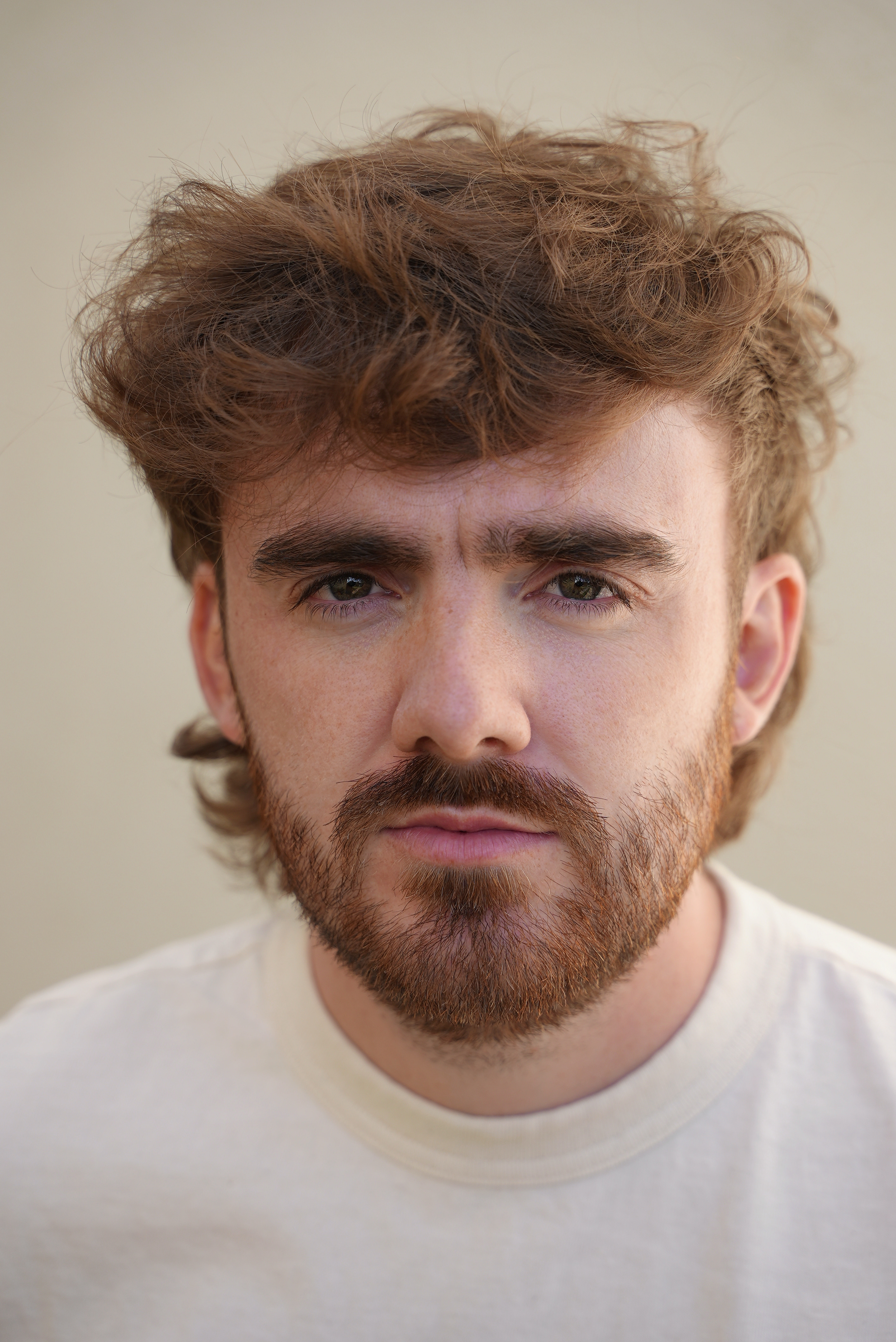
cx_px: 448
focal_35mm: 75
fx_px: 2796
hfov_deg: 18.2
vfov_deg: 27.0
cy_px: 671
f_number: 4.5
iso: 80
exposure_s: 1/400
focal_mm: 75
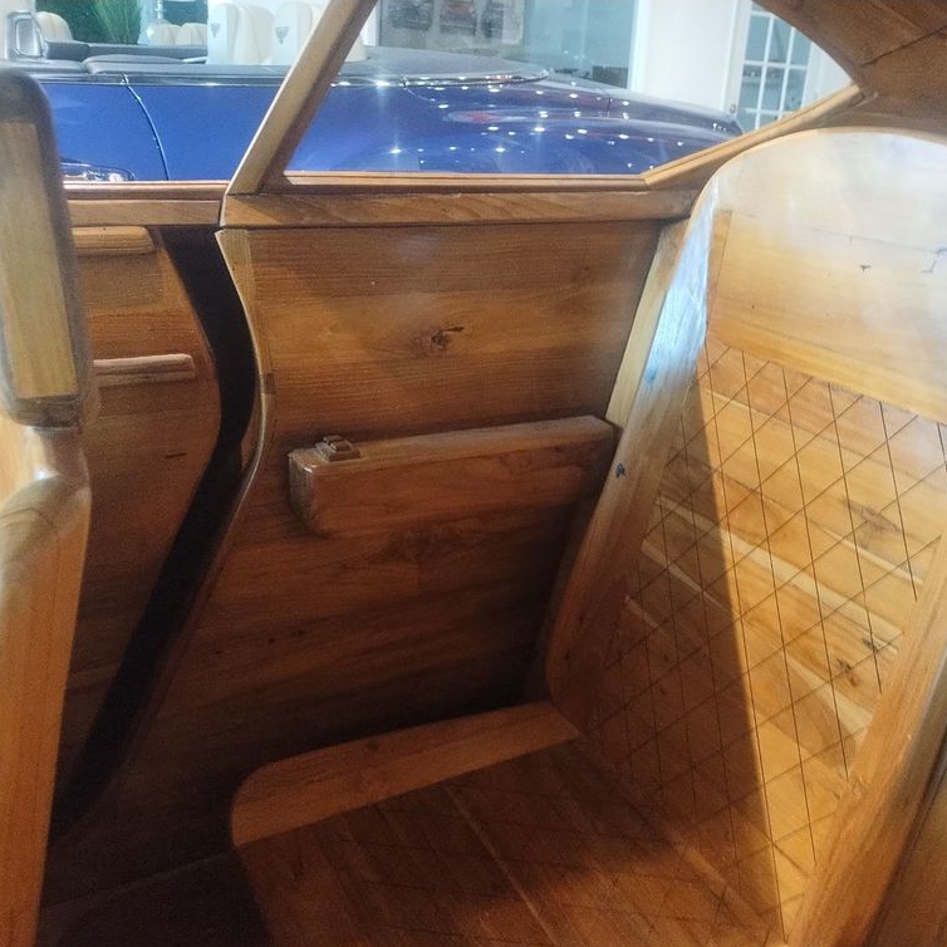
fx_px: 929
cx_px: 550
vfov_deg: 54.0
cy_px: 480
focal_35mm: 30
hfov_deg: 53.8
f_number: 1.7
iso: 198
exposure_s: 1/24
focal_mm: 4.71
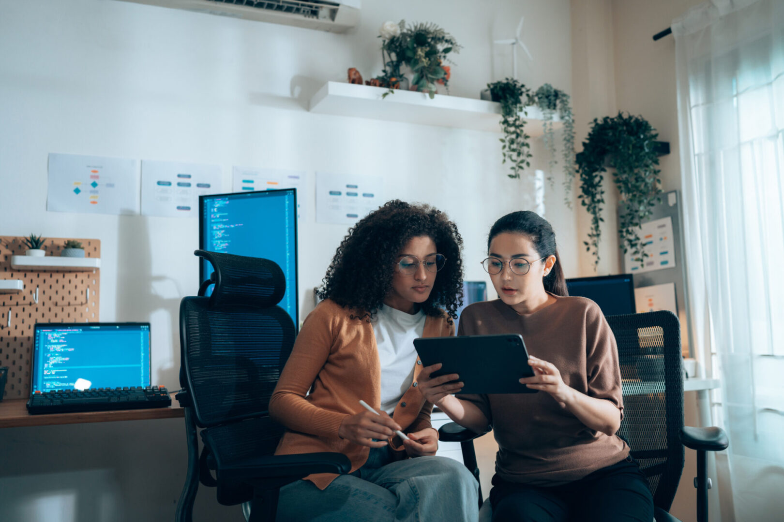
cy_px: 261
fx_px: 762
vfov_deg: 37.9
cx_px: 392
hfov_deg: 54.4
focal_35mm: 35
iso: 400
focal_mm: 35
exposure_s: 1/80
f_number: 2
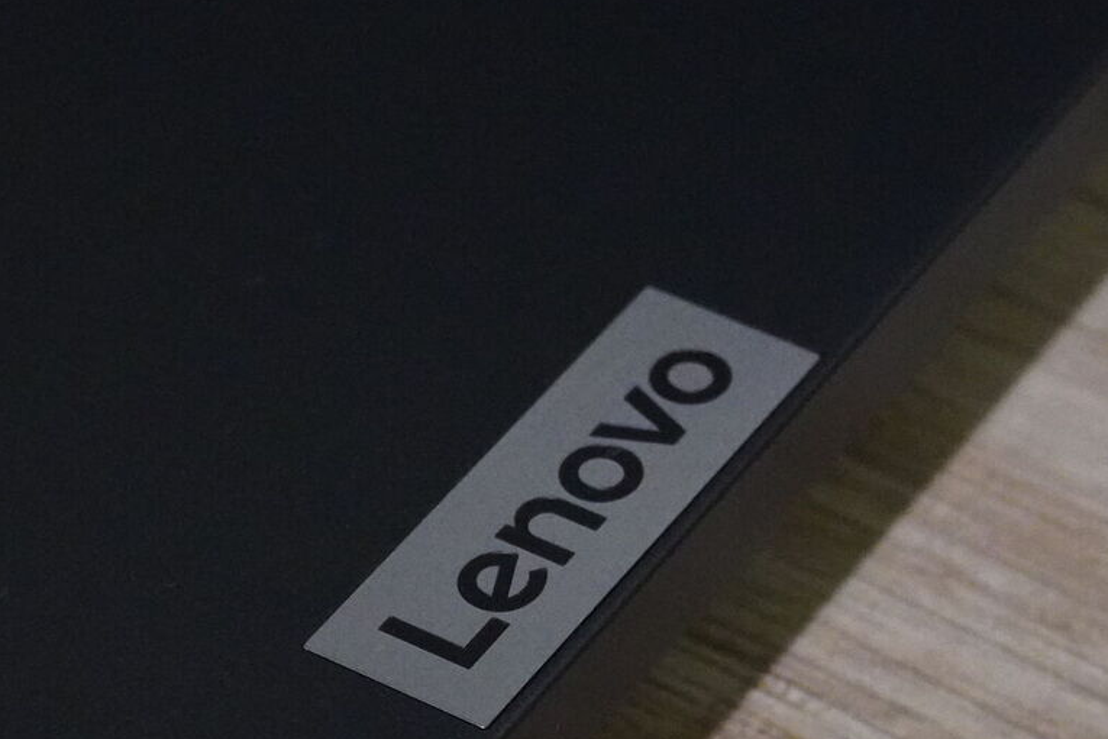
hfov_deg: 14.7
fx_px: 4286
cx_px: 497
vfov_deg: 9.8
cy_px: 432
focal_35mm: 139
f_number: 9
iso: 6400
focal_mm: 37
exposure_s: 1/160
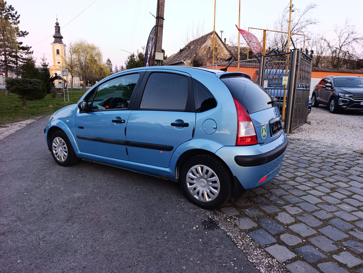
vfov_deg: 59.0
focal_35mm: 23
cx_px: 182
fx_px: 242
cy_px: 136
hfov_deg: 73.8
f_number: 1.6
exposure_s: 1/100
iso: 640
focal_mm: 6.14
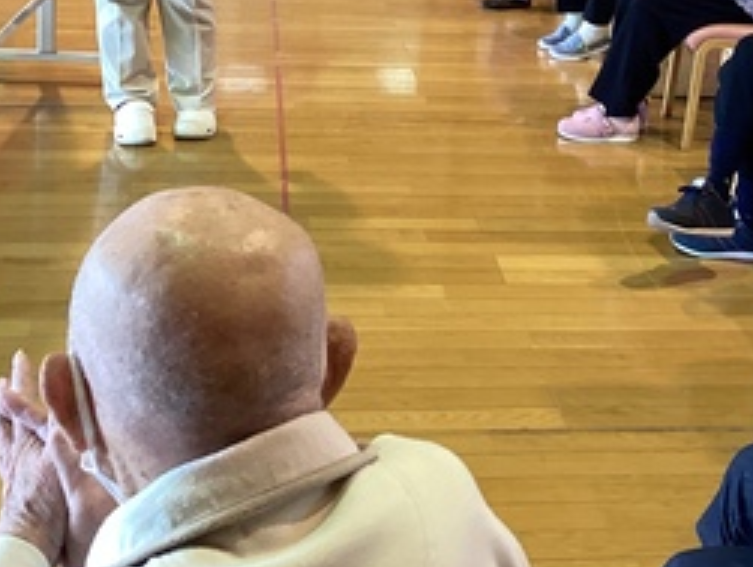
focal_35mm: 74
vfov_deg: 19.3
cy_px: -21
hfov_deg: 26.2
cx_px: 480
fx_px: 1612
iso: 160
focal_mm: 3.3
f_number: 2.4
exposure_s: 1/60
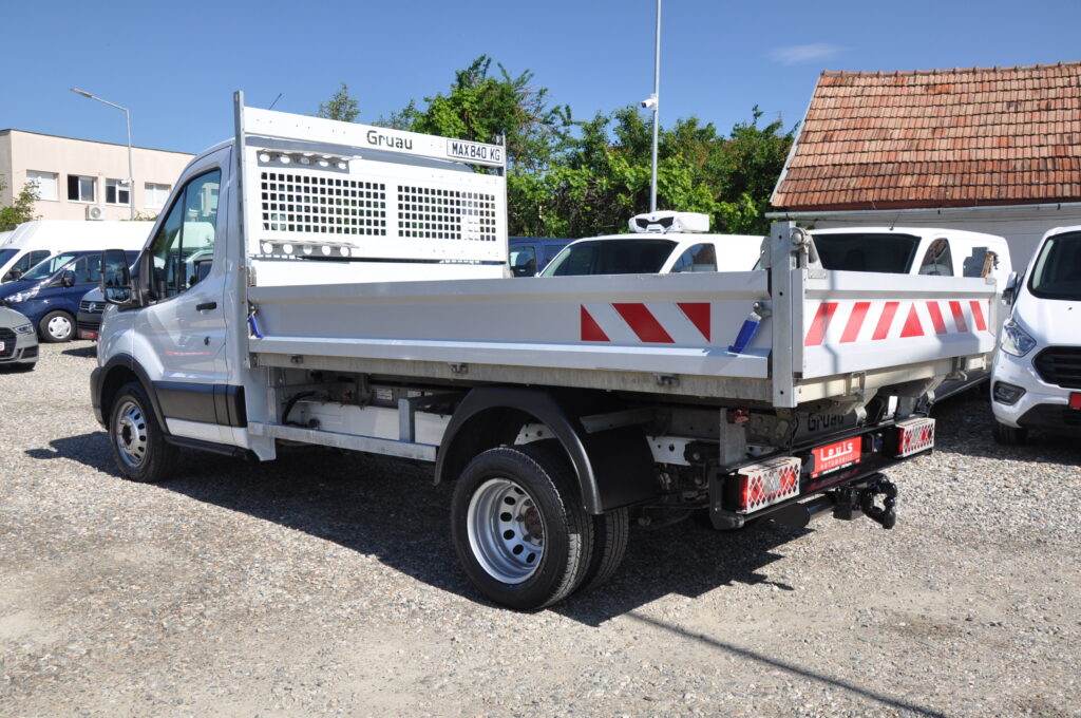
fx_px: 945
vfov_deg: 41.6
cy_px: 359
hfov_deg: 59.6
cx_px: 540
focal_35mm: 32
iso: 400
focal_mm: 21
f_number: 9
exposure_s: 1/320
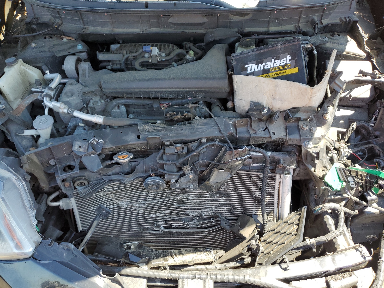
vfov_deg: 53.1
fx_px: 288
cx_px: 192
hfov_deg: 67.3
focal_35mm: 26
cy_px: 144
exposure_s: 1/357
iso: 50
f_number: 1.5
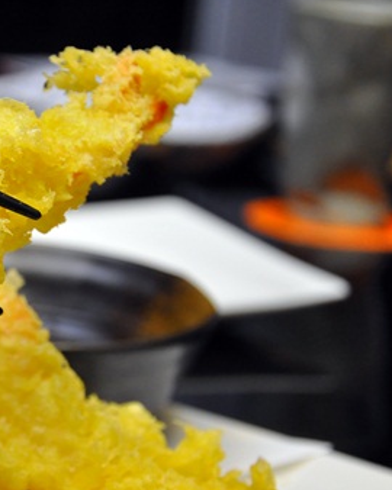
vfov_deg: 12.3
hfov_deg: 9.7
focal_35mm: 157
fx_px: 2279
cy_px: 306
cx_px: -28
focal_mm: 58
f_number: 6.3
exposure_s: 1/125
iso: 1600
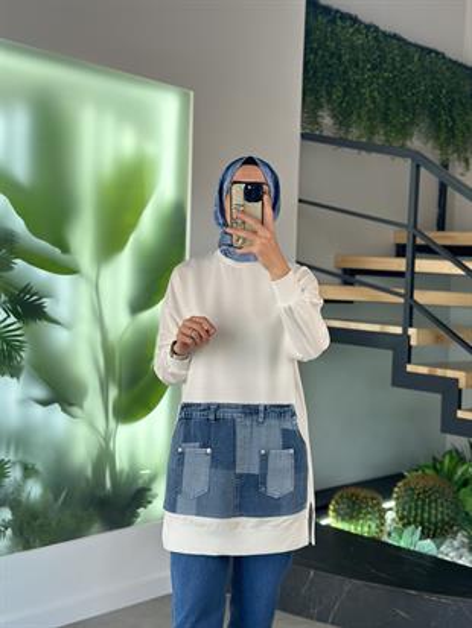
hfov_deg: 30.3
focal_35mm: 48
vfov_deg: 39.6
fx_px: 872
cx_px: 236
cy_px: 314
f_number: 1.78
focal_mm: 6.86
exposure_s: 1/368
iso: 80
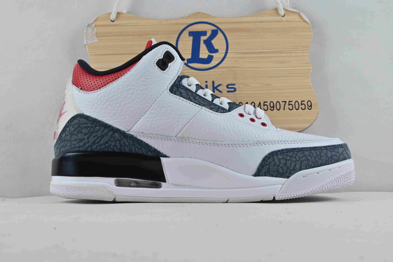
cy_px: 131
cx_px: 196
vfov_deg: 29.4
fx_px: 499
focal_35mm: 46
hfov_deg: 43.0
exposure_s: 1/200
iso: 1000
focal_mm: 30.5
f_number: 10
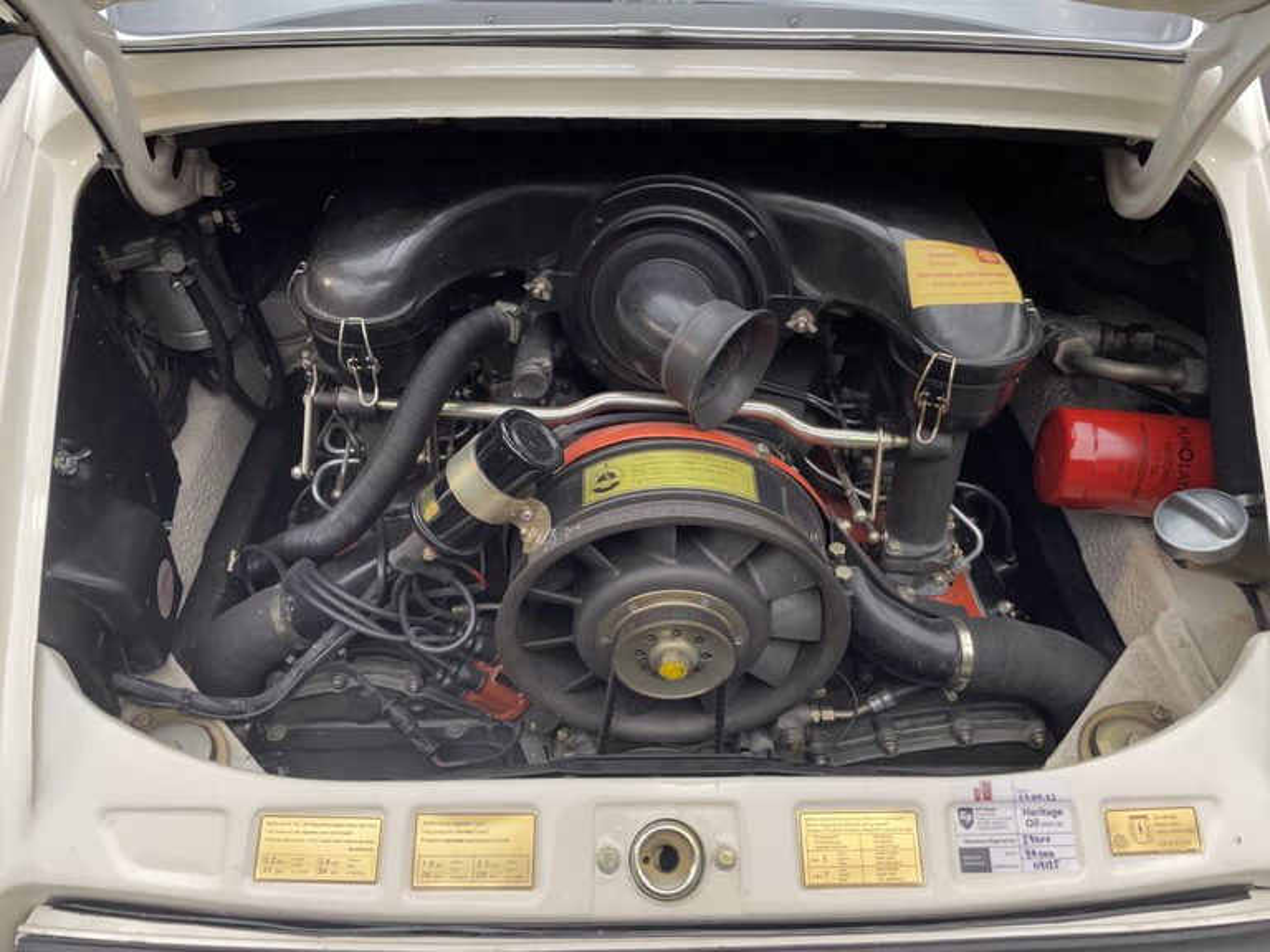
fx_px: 954
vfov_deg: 53.1
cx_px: 635
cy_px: 476
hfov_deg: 67.3
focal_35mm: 26
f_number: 1.6
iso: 160
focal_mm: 4.2
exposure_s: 1/50
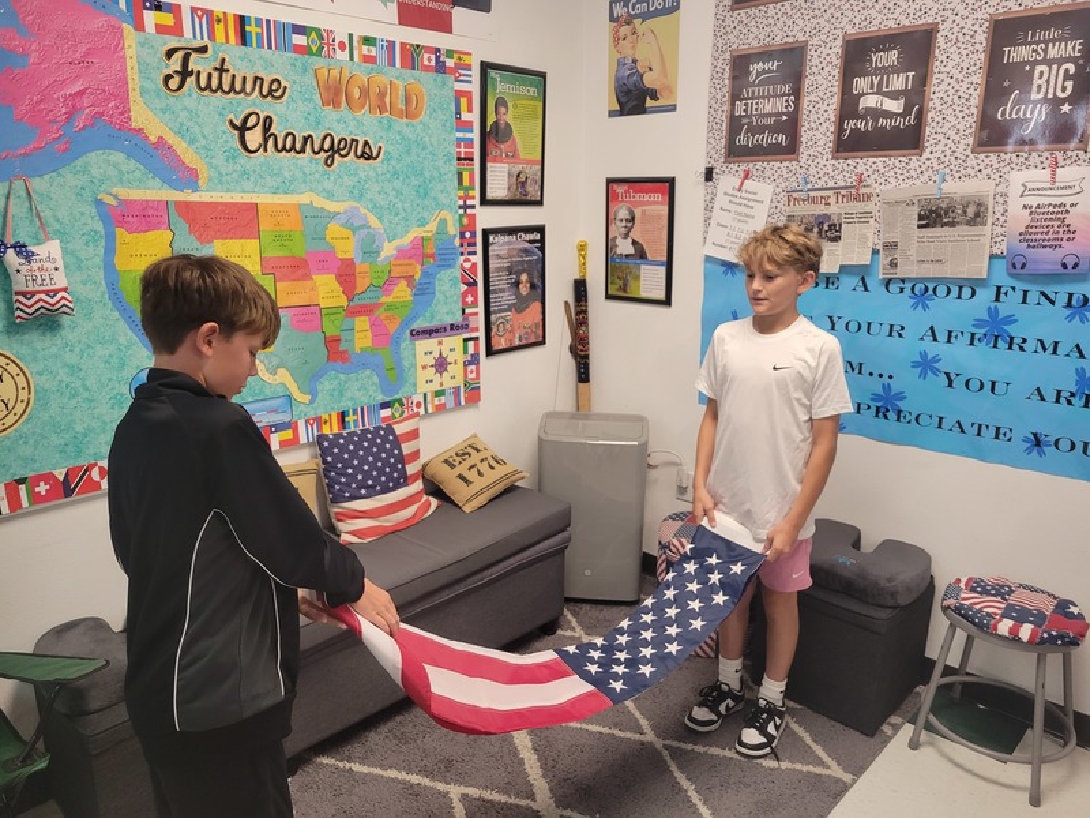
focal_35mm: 26
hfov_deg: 67.3
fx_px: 819
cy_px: 409
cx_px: 545
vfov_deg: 53.1
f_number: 1.8
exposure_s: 1/120
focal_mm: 5.4
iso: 250
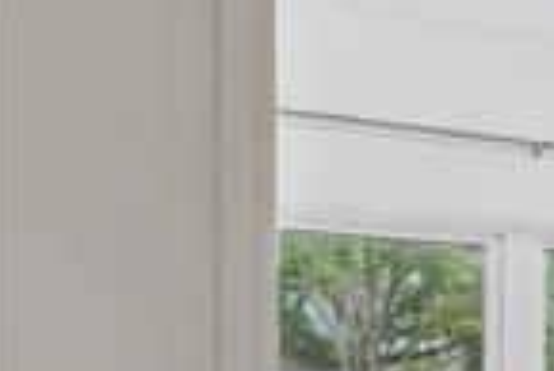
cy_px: 457
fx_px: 1609
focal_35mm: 104
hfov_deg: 13.8
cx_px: 1339
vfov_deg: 12.8
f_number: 9
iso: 200
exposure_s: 1/25
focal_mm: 21.5
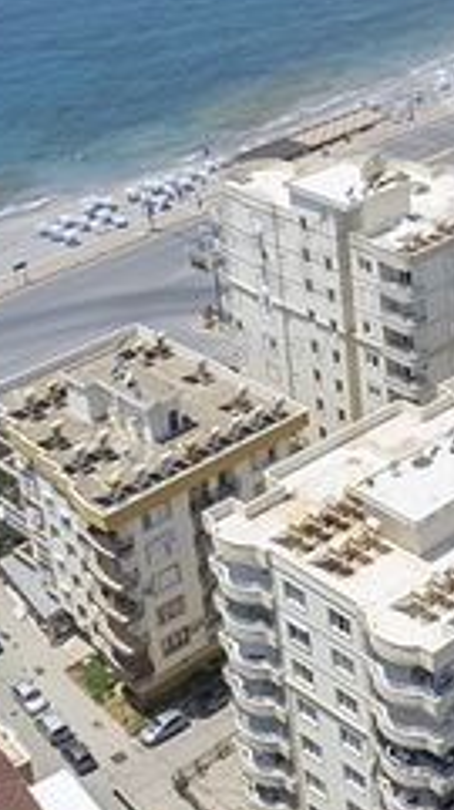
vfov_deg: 30.2
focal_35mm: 69
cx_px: 624
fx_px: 1481
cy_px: 215
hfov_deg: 16.3
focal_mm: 8.38
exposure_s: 1/2000
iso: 100
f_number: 2.8
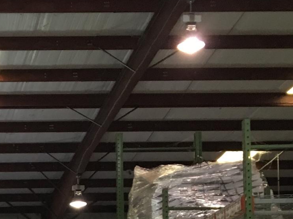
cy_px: 349
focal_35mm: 117
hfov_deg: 16.0
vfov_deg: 12.0
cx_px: -83
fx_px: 990
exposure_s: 1/30
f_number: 2.2
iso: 40
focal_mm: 4.15
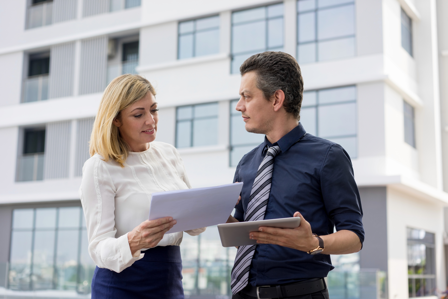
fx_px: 685
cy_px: 150
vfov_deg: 24.6
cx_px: 224
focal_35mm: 55
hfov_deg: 36.2
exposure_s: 1/640
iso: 200
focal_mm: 55
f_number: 3.2
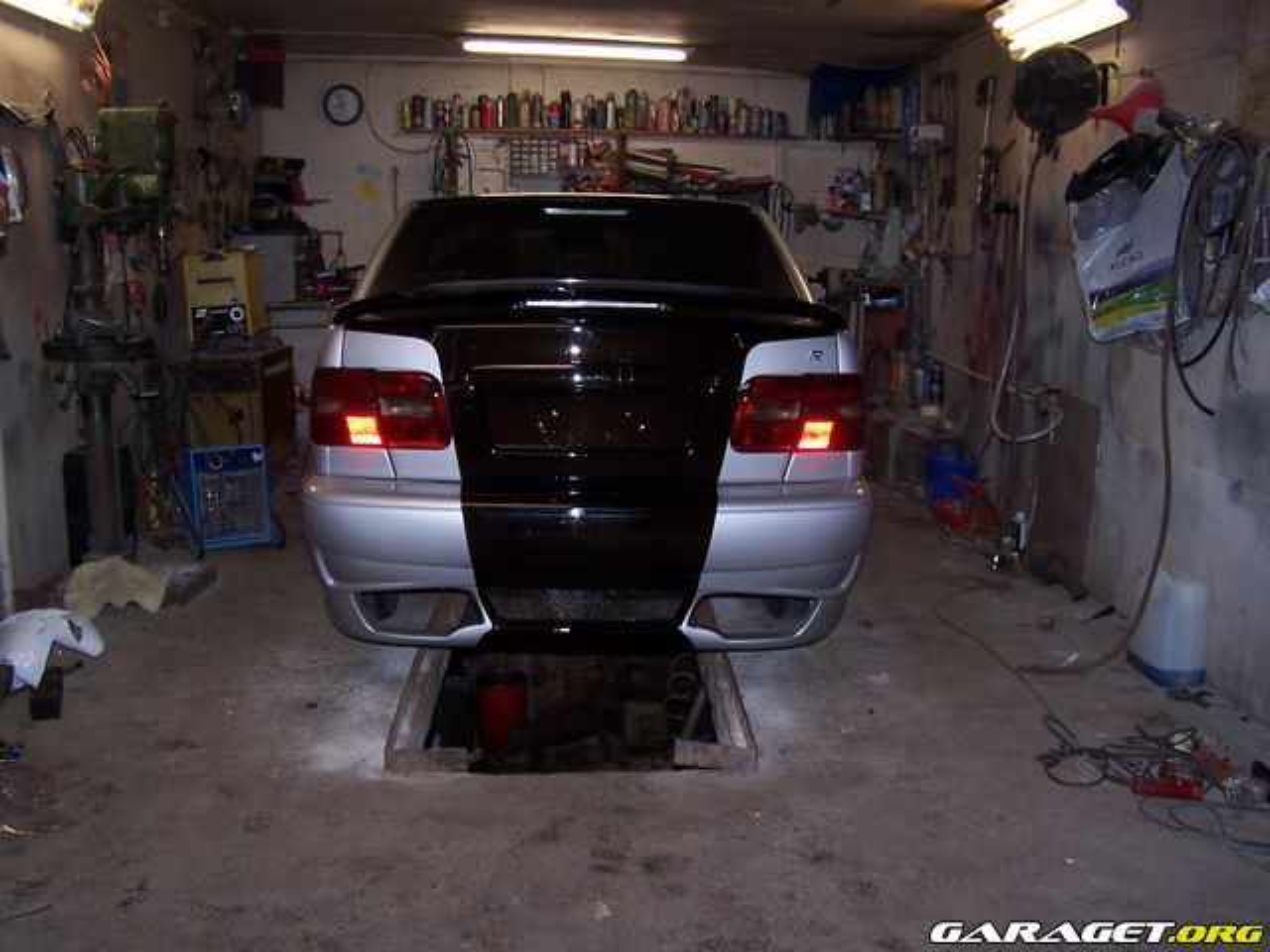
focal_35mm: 38
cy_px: 476
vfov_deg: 37.7
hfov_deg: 49.0
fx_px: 1394
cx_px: 635
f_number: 2.8
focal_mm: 6.3
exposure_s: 1/60
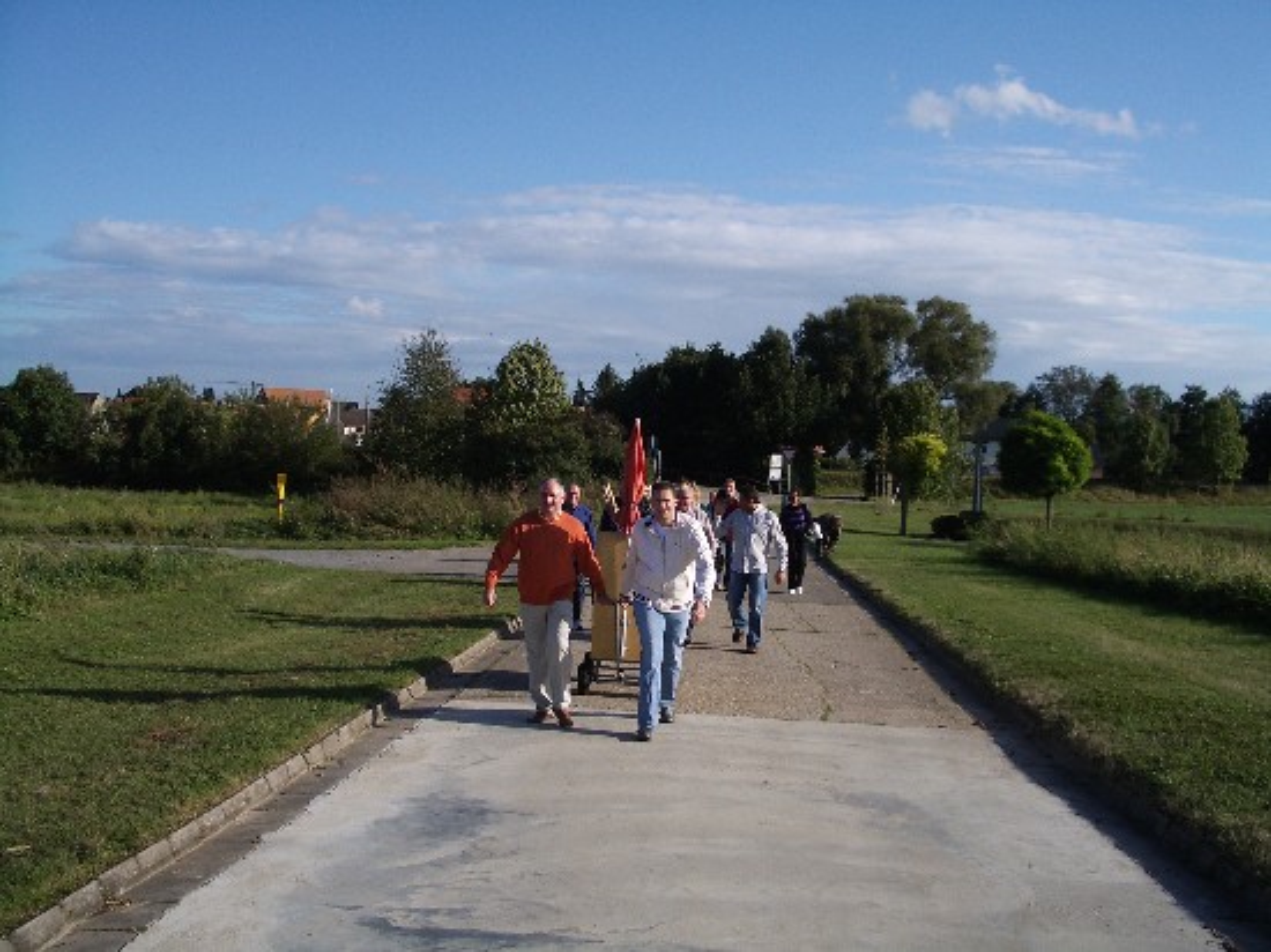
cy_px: 476
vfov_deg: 40.7
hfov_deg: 52.6
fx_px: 1285
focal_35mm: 35
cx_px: 636
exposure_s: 1/640
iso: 80
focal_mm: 5.8
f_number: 4.3
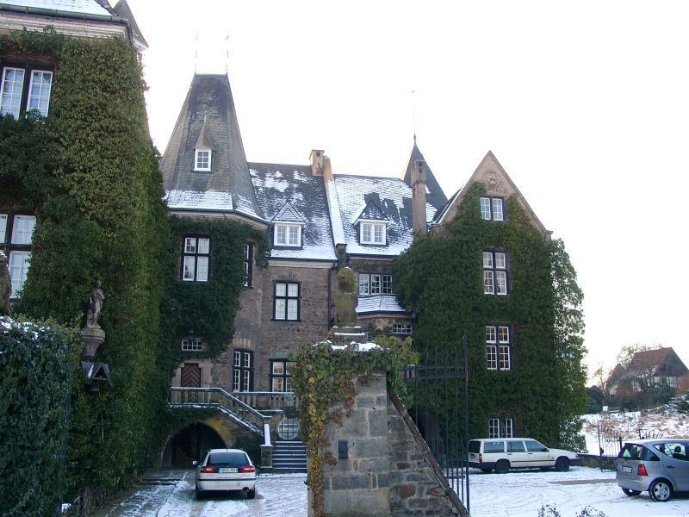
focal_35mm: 34
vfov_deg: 41.8
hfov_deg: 54.0
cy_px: 258
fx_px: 677
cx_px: 344
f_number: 4
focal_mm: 7.13
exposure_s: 1/67.9
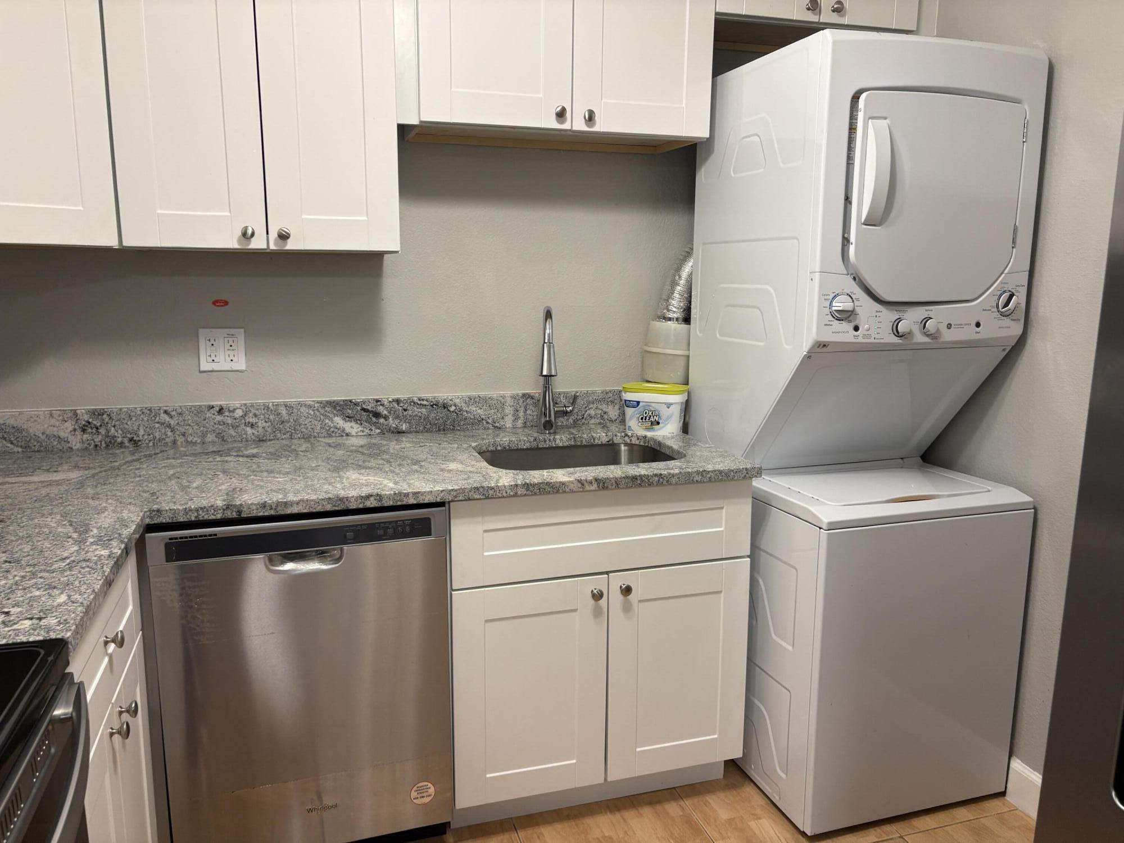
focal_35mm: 26
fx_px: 844
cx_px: 562
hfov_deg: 67.3
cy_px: 422
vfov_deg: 53.1
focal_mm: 5.96
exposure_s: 1/60
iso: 100
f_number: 1.6
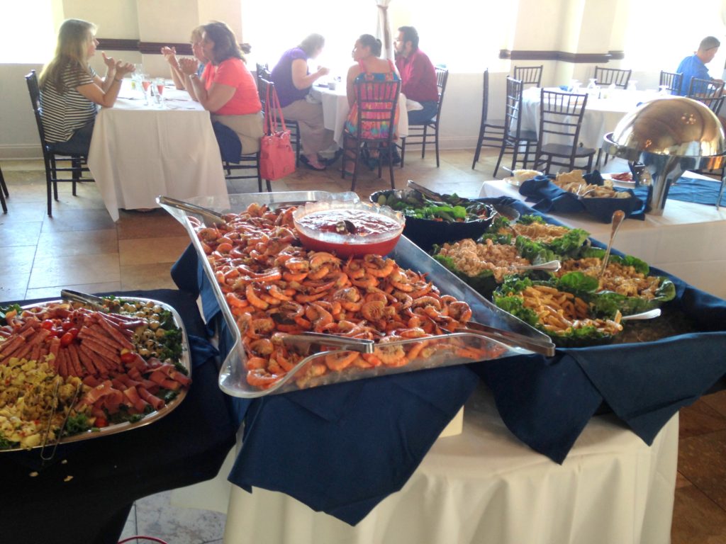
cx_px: 363
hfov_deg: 55.4
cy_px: 272
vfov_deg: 42.9
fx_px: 692
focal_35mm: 33
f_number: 2.4
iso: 50
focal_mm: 4.12
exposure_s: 1/20
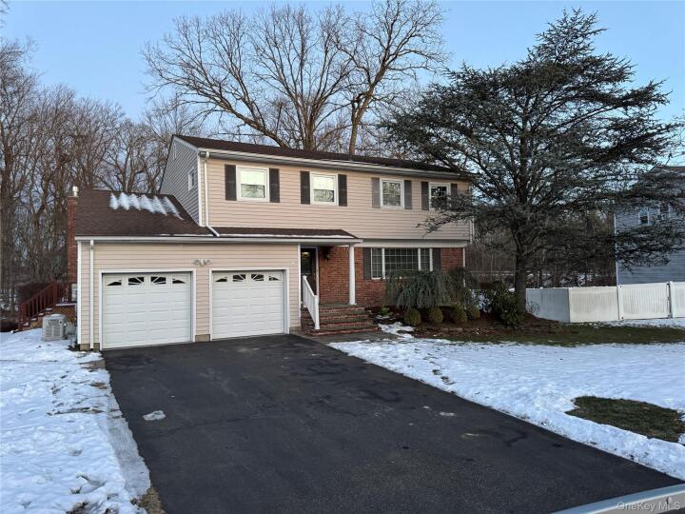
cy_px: 257
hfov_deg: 71.6
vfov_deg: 56.8
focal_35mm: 24
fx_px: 475
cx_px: 342
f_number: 1.78
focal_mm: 6.76
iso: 400
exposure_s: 1/60
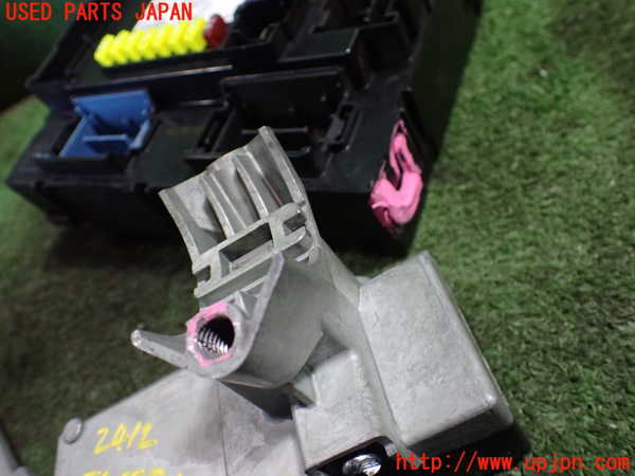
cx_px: 318
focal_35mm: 30
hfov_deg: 60.0
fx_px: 550
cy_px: 238
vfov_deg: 46.8
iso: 800
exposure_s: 1/100
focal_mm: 5.4
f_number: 2.3
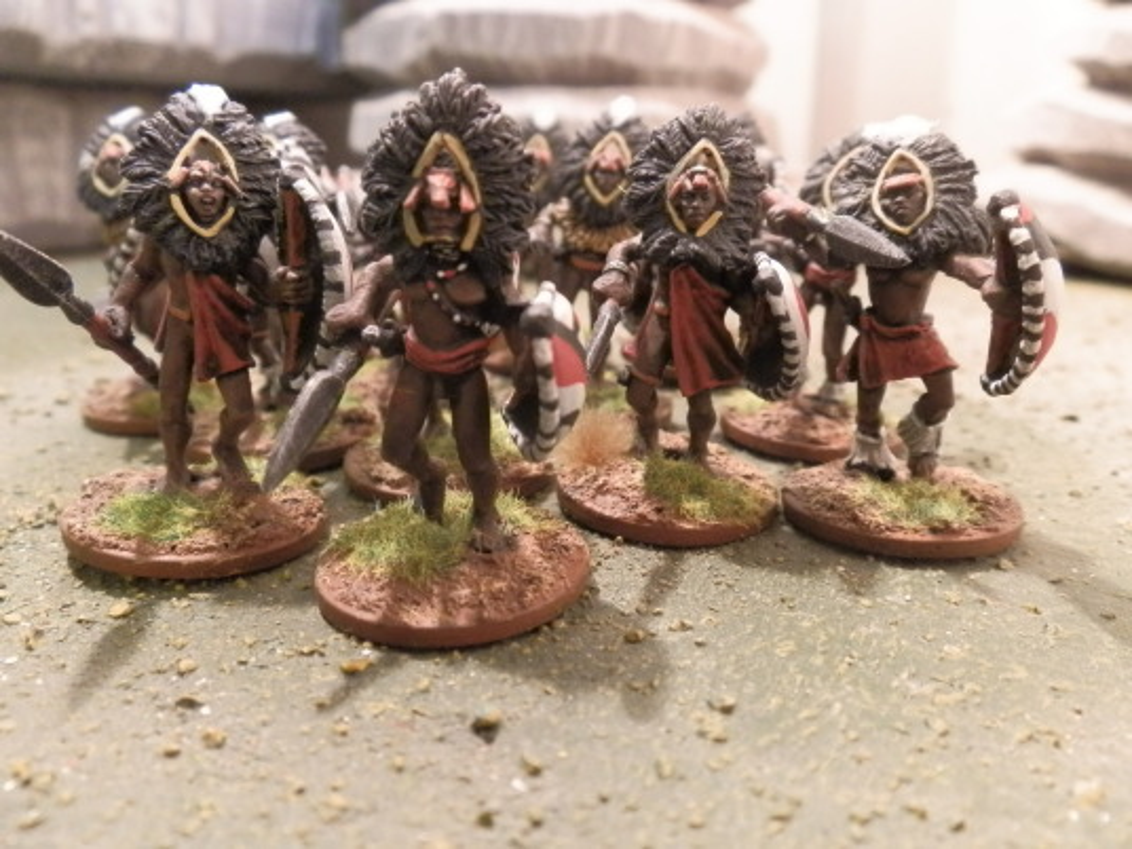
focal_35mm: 28
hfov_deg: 63.4
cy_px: 424
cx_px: 566
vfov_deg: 49.7
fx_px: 916
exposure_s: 1/40
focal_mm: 5
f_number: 3.1
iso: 400
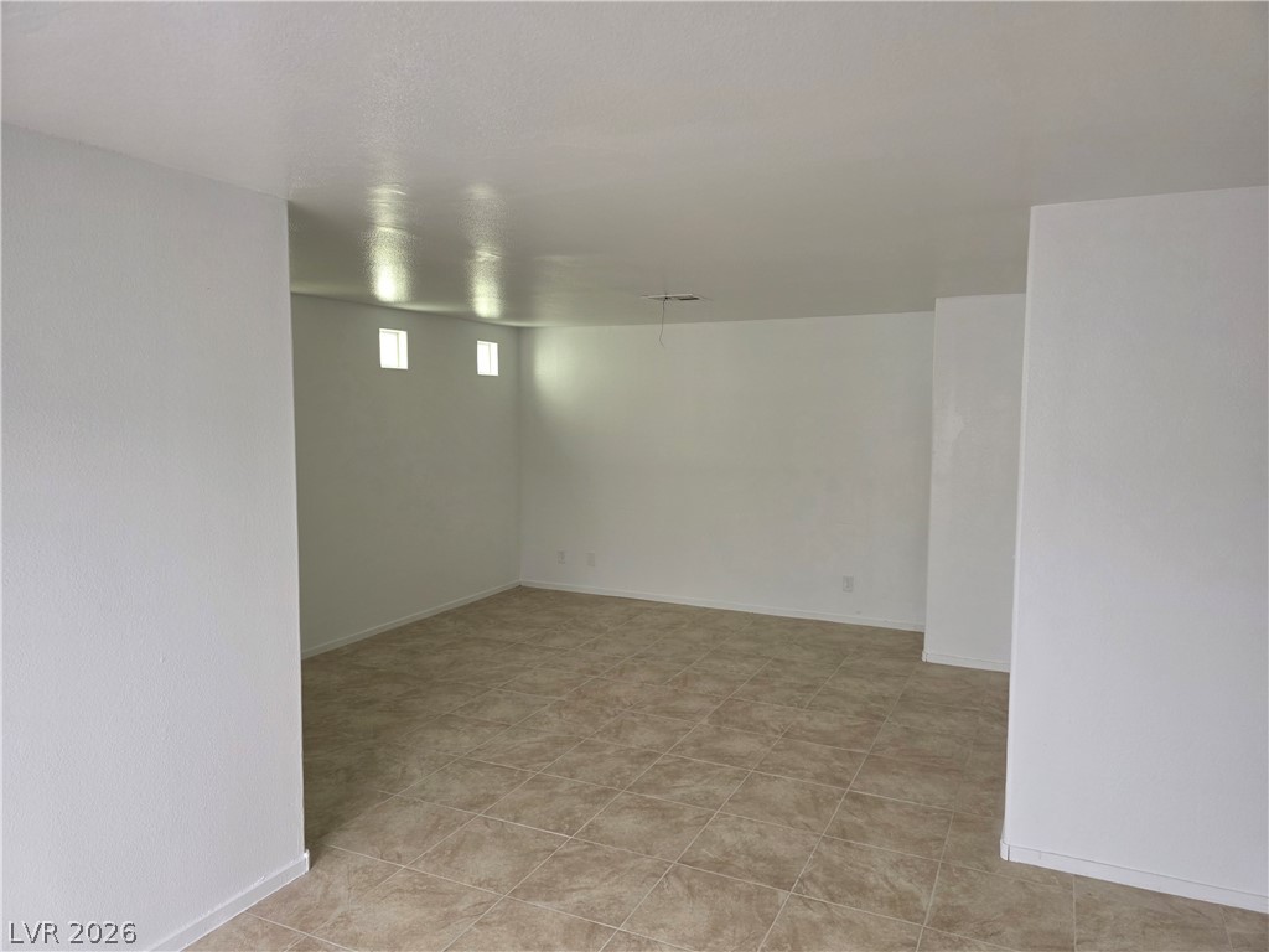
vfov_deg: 58.9
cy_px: 476
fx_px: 843
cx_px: 634
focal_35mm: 23
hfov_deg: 73.9
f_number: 1.7
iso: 125
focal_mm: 6.3
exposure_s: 1/120
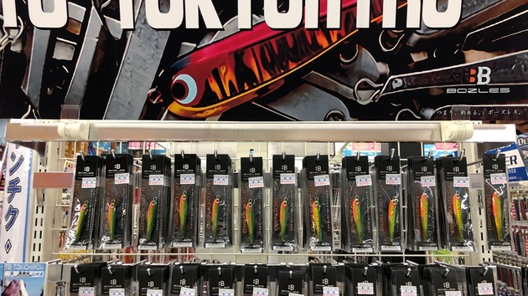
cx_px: 263
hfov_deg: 62.6
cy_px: 148
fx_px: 434
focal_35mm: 31
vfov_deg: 37.7
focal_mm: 3.99
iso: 32
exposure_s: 1/25
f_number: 1.8
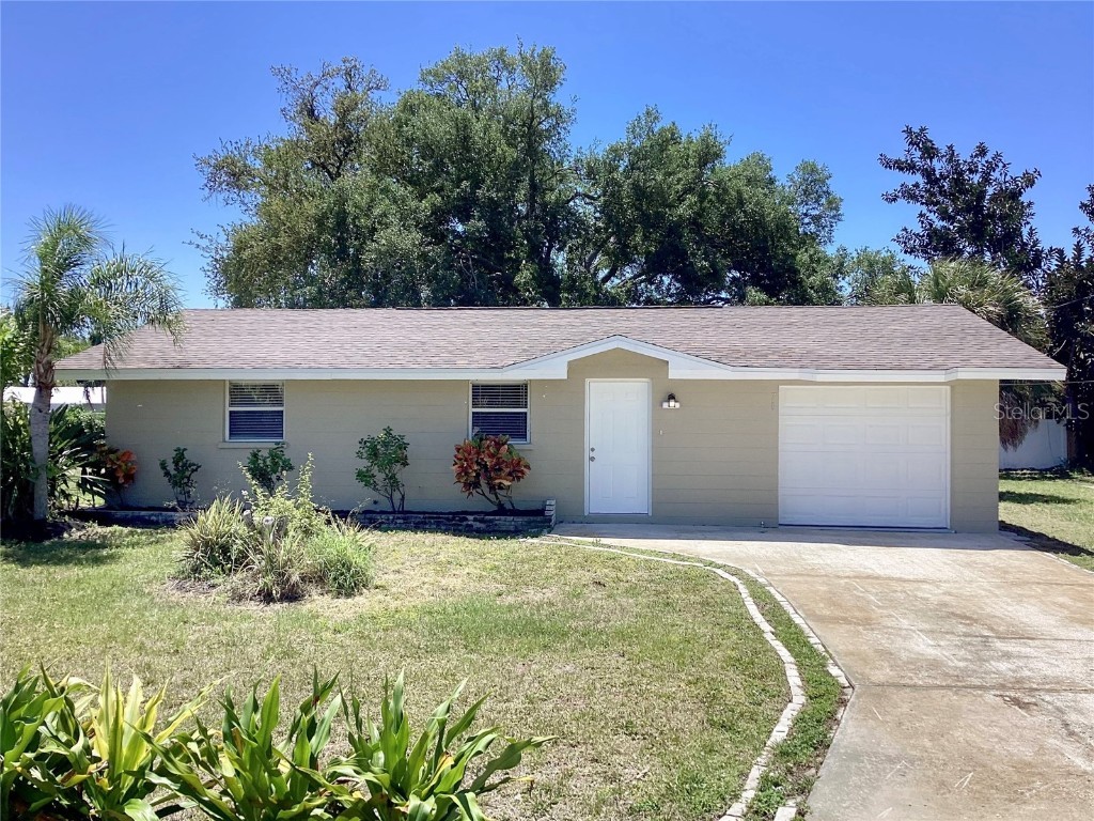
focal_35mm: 31
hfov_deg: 58.4
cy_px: 410
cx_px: 547
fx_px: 980
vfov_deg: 45.4
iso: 25
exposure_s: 1/1181
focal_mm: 3.3
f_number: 2.4
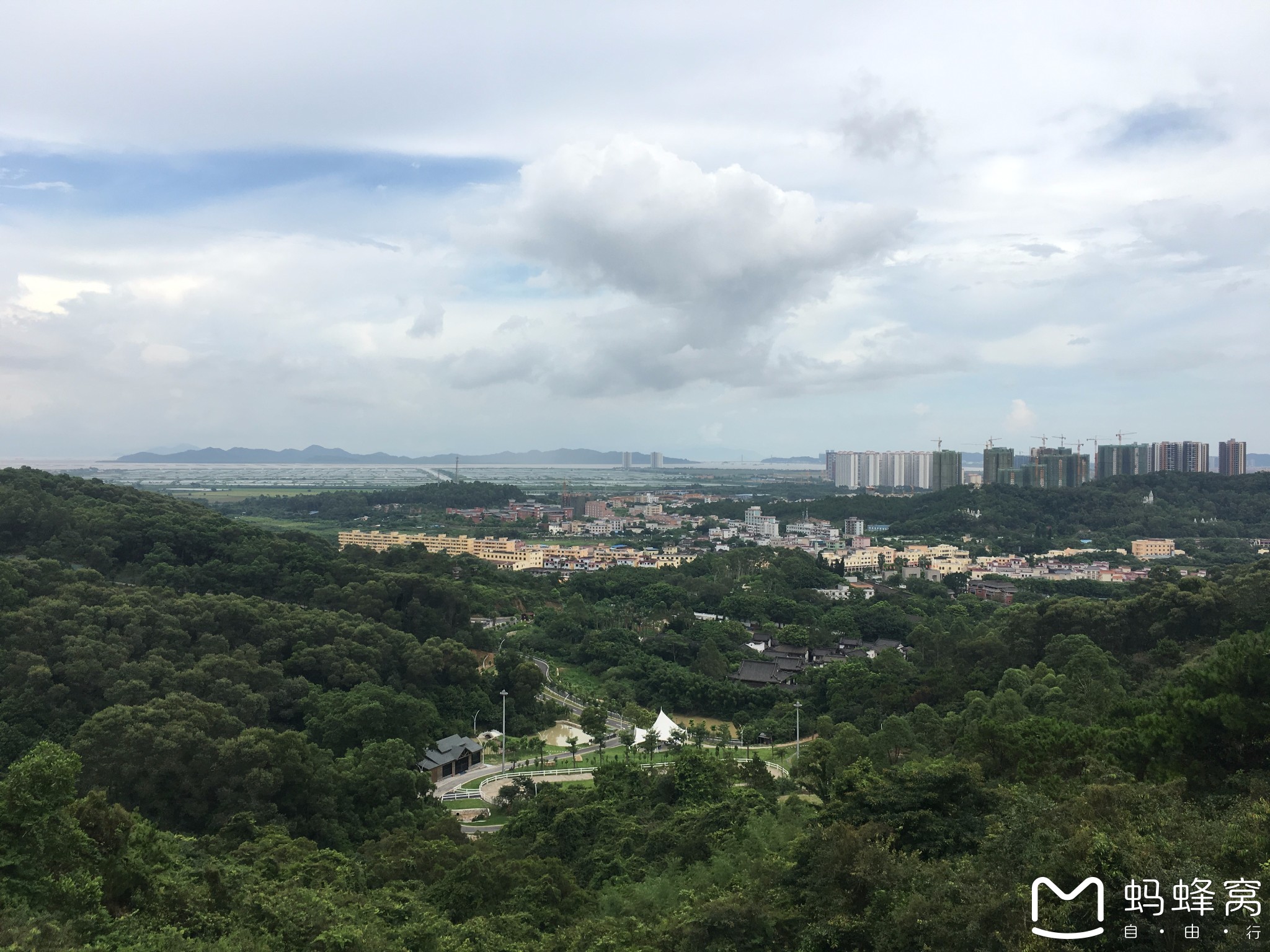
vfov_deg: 48.2
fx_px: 1064
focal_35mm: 29
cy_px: 476
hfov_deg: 61.7
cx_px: 635
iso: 25
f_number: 2.2
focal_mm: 4.15
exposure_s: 1/793
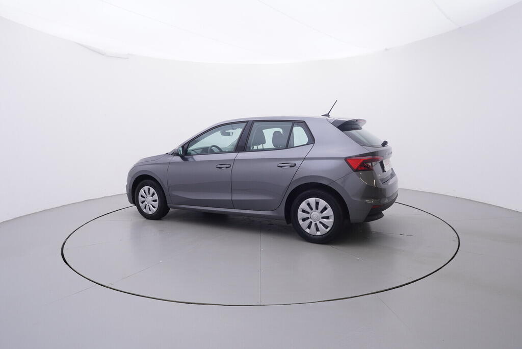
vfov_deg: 56.2
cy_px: 174
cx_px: 261
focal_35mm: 22
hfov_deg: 77.3
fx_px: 326
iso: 200
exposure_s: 1/80
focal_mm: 15
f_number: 5
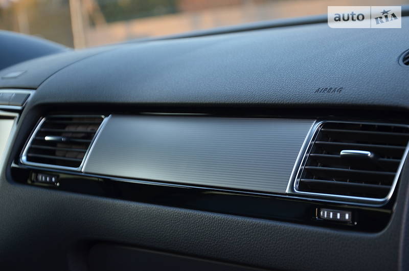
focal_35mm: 99
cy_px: 136
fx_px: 1123
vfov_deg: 13.8
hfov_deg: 20.7
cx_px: 204
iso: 500
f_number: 5.3
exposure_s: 1/60
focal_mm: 66
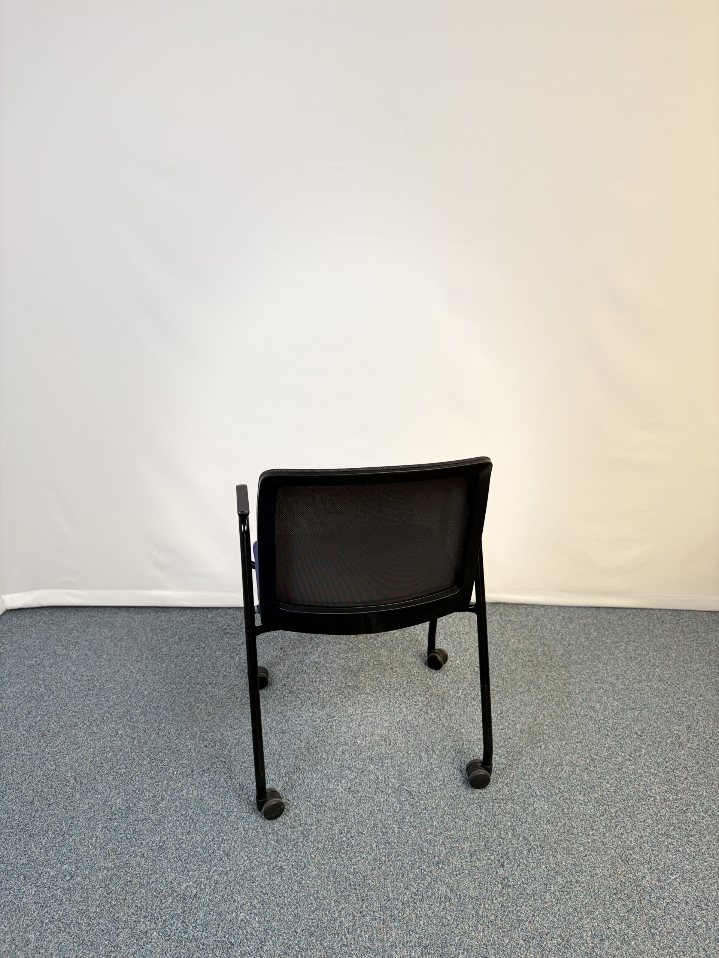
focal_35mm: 26
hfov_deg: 53.1
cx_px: 360
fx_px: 720
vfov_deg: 67.3
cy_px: 479
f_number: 1.6
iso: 64
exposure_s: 1/121
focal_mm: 5.96
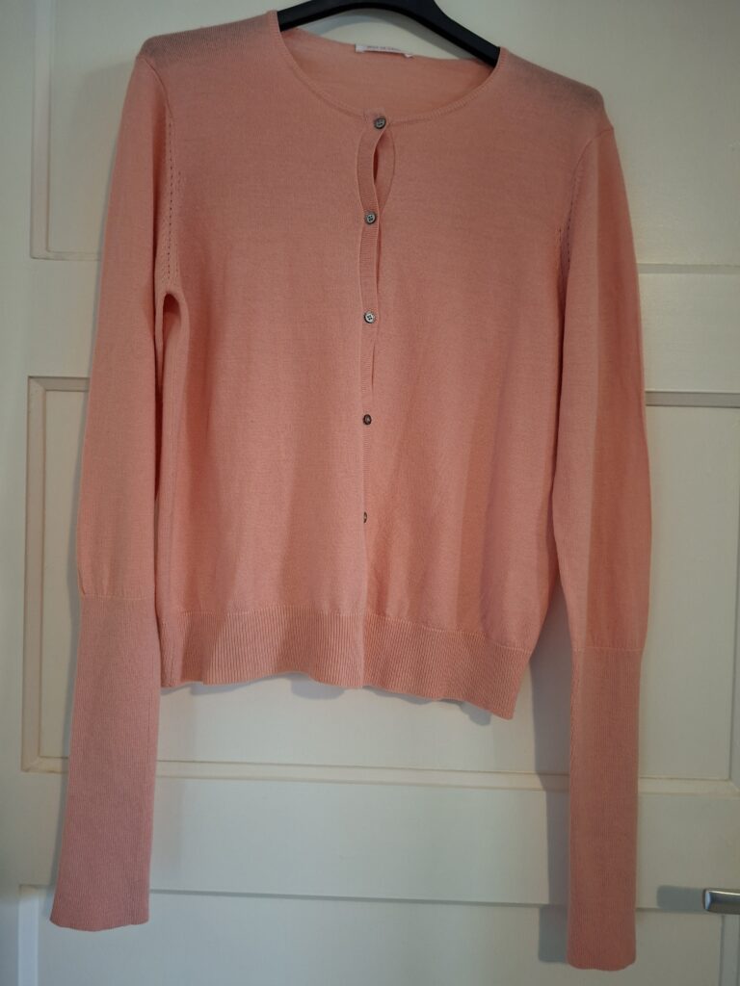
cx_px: 370
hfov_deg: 58.9
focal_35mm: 23
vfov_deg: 73.9
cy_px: 493
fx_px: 656
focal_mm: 5.54
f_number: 1.8
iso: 500
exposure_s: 1/24
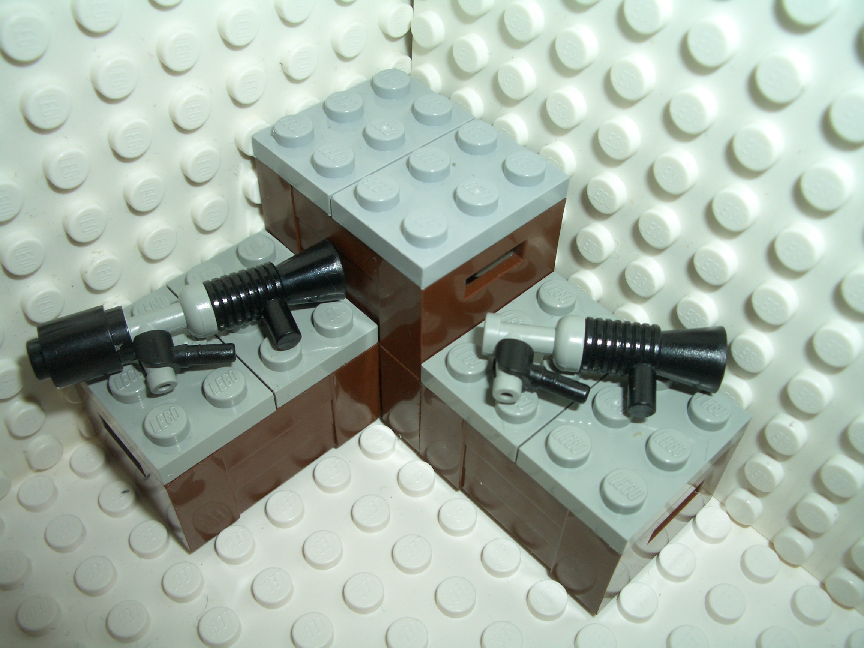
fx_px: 874
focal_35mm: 35
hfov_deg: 52.6
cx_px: 432
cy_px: 324
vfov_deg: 40.7
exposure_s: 1/60
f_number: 4.3
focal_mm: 5.8
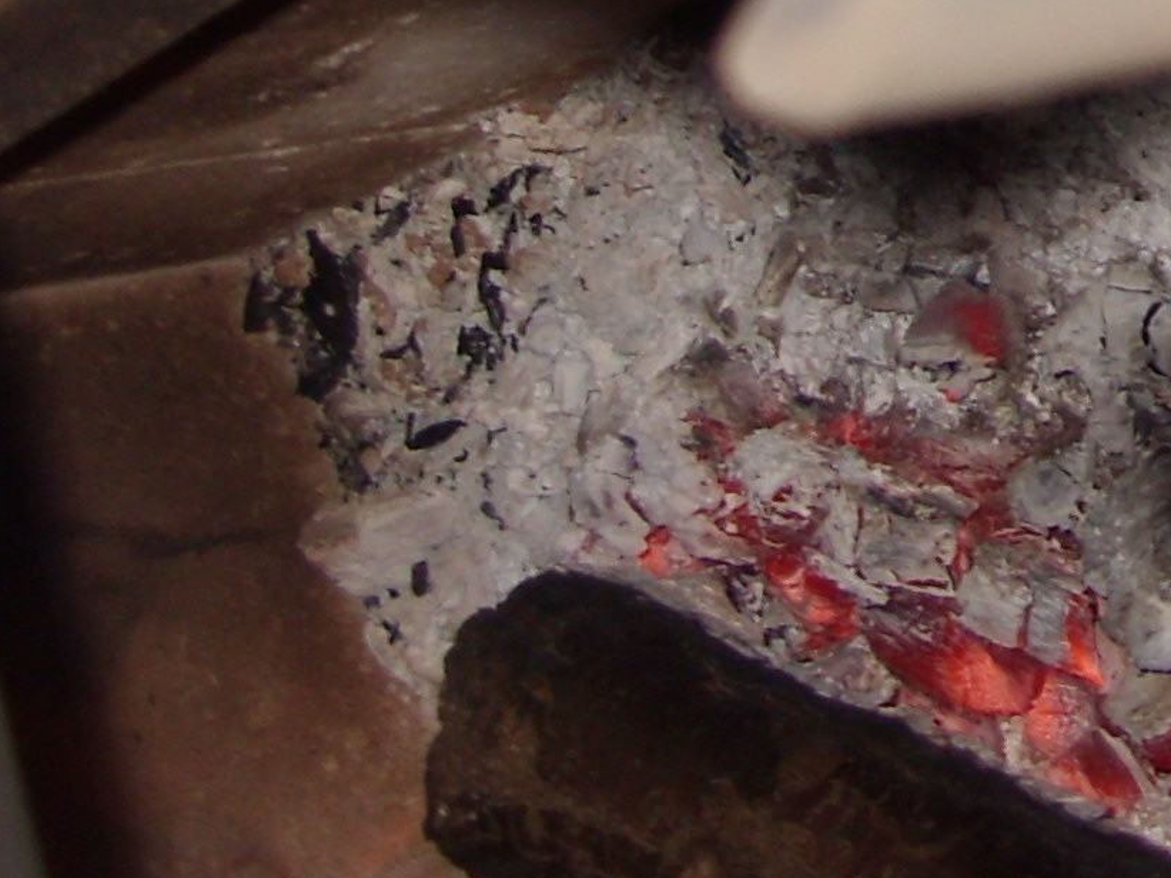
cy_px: -677
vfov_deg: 9.4
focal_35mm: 151
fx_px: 5109
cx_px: 1856
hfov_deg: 12.3
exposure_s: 1/30
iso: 50
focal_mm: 6.3
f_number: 2.8
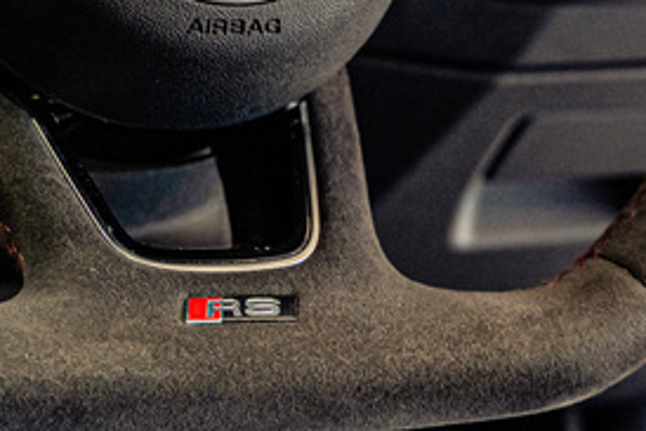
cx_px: 211
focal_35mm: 194
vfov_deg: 7.0
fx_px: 3483
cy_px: -184
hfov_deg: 10.6
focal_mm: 52
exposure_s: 1/125
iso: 1600
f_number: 4
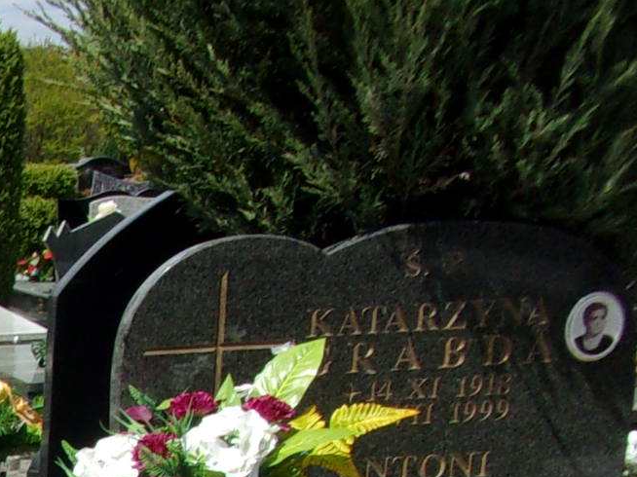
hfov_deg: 15.1
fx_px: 2042
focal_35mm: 111
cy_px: 899
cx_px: -540
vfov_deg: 12.1
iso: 80
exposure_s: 1/105
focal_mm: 5.1
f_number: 10.8
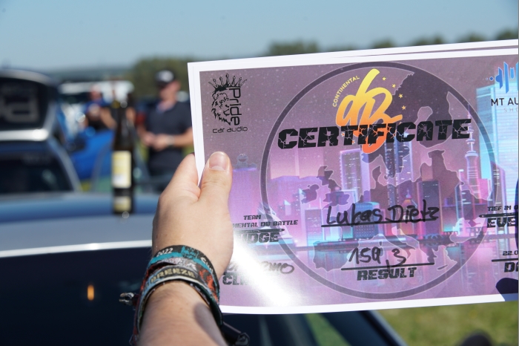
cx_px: 260
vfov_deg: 16.1
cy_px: 173
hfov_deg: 23.9
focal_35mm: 85
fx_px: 1225
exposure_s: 1/320
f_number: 10
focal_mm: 85
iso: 200
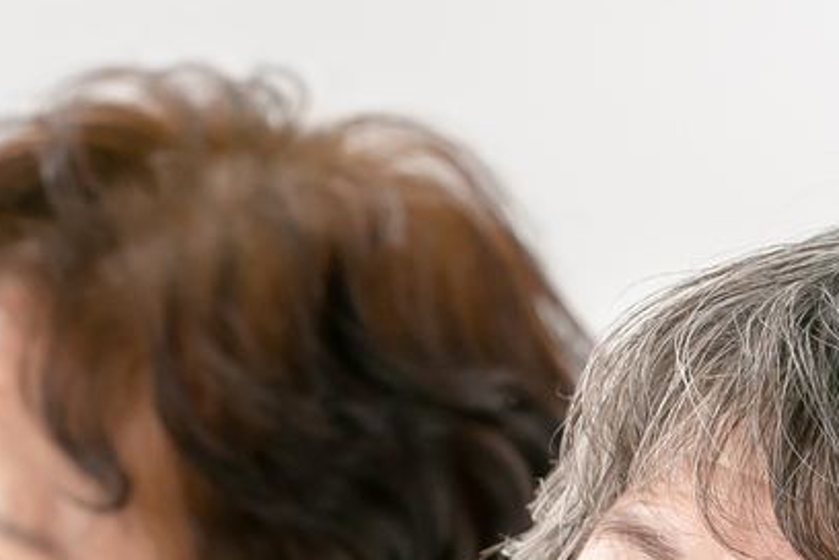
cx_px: 150
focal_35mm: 662
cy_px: 1263
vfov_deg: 2.1
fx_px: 15427
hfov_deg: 3.1
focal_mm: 135
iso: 400
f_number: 4
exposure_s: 1/250
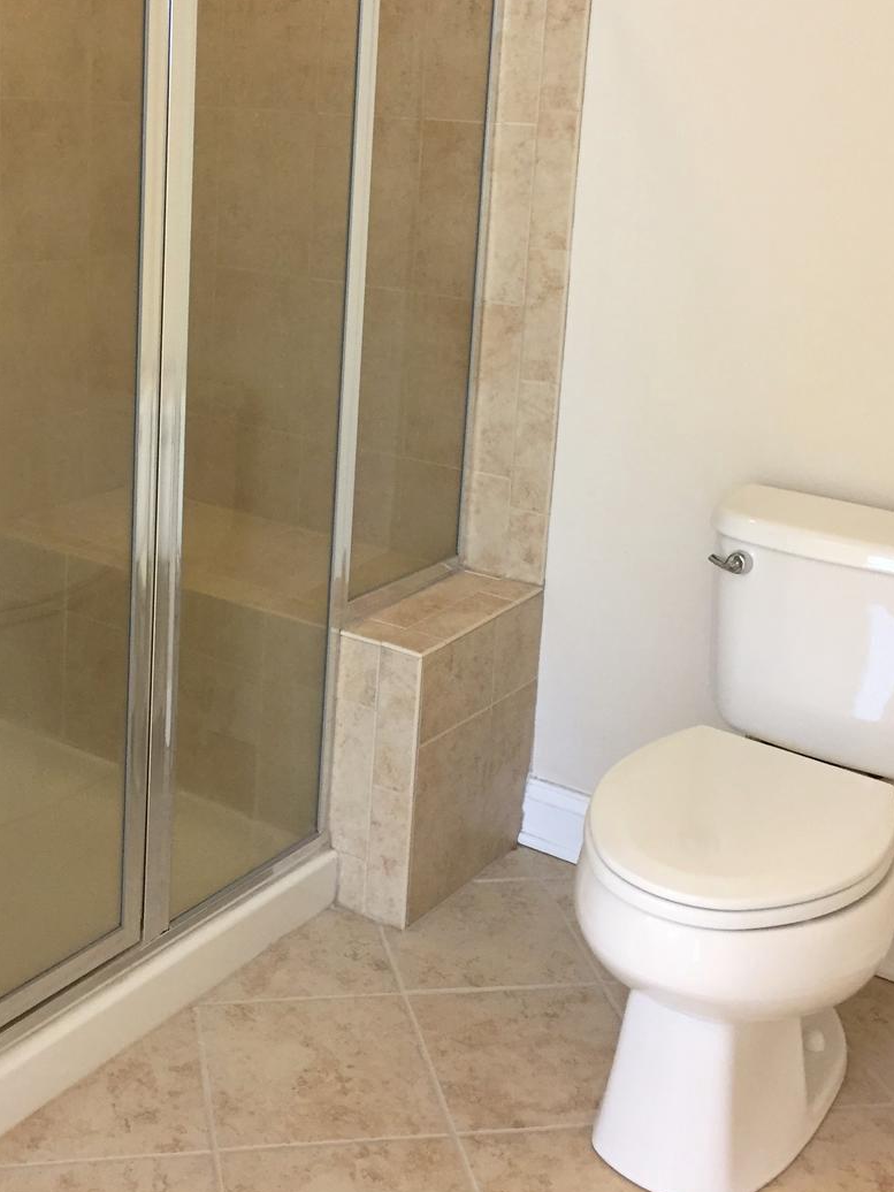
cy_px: 397
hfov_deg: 33.4
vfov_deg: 43.2
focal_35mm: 43
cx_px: 327
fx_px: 1481
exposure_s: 1/30
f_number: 2.2
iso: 125
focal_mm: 4.15
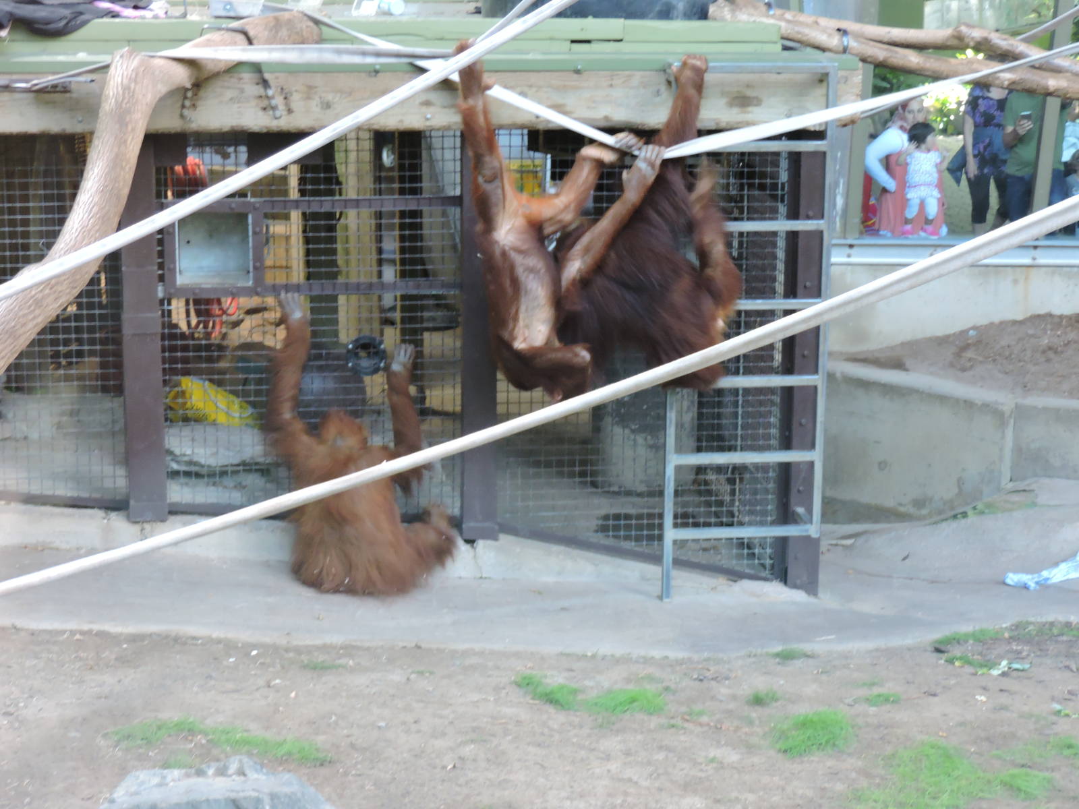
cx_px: 540
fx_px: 2338
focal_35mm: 75
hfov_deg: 26.0
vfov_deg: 19.6
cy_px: 404
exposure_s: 1/25
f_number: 3.9
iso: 500
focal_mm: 13.4
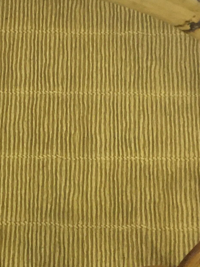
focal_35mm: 95
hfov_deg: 15.4
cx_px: 28
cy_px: 197
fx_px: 732
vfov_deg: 20.5
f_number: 2.2
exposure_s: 1/33
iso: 250
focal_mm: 4.15
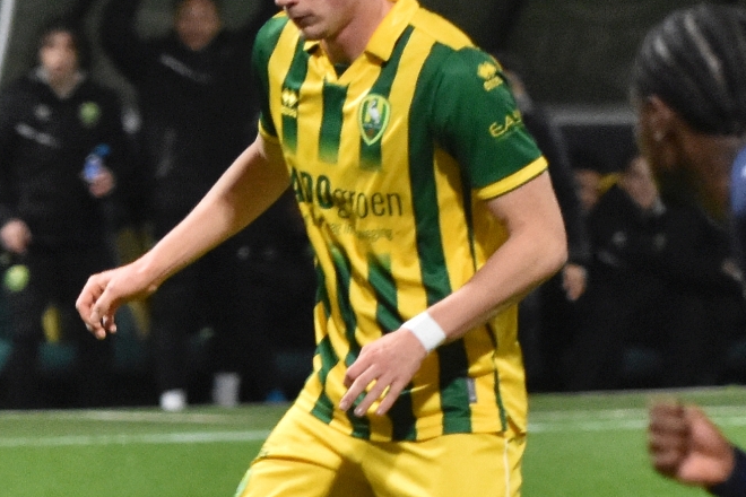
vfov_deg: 2.5
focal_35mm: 545
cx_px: -254
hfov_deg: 3.8
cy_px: 421
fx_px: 11302
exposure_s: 1/500
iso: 2500
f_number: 2.8
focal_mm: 125
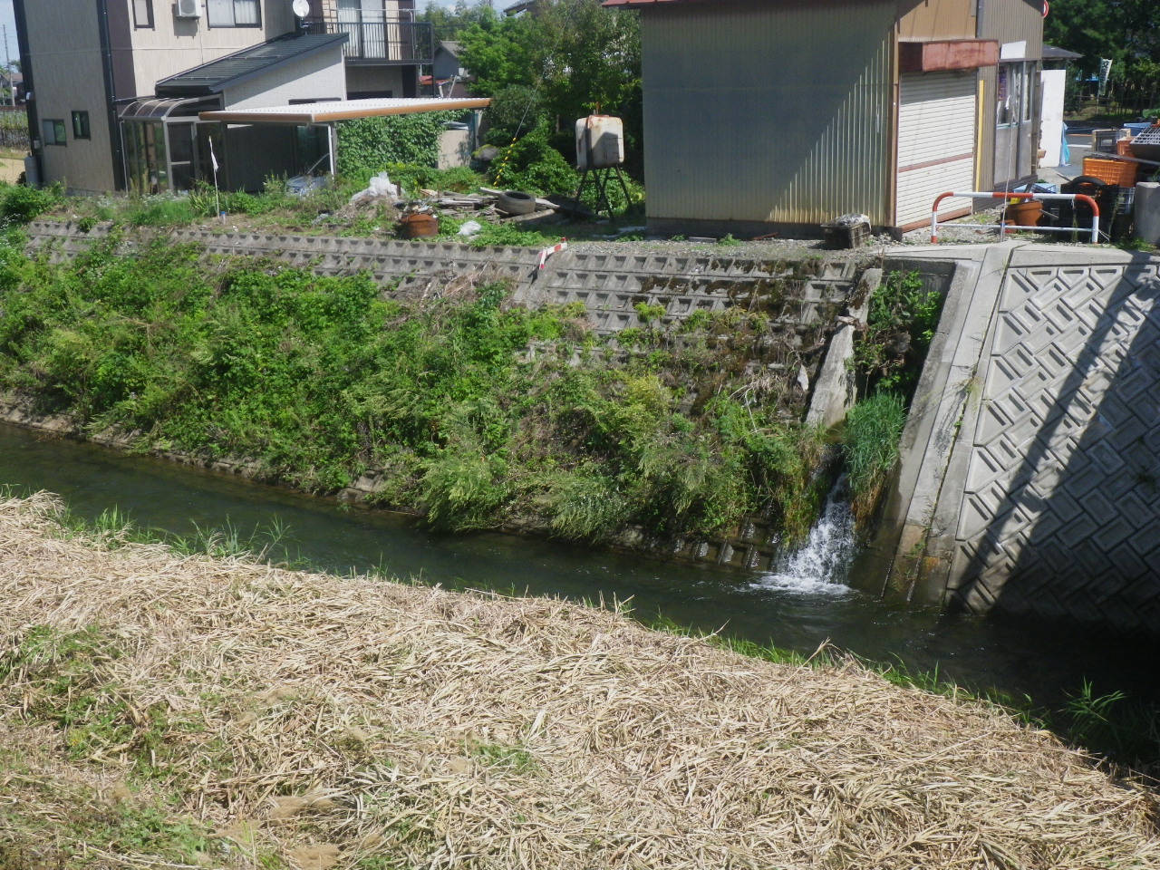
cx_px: 580
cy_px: 435
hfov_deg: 44.8
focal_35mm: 42
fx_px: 1407
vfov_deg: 34.3
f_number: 5
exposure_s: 1/640
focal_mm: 7.5
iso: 160
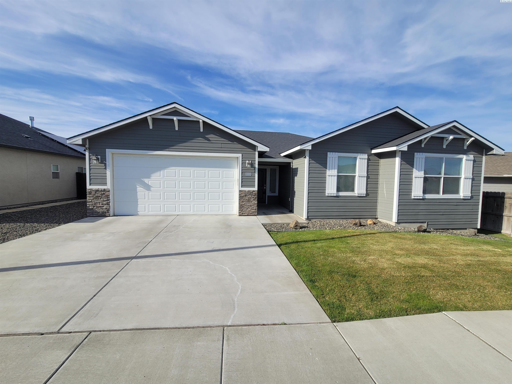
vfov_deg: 89.9
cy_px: 192
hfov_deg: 106.2
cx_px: 256
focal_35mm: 13
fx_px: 192
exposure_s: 1/2038
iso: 64
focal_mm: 2.2
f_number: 2.2
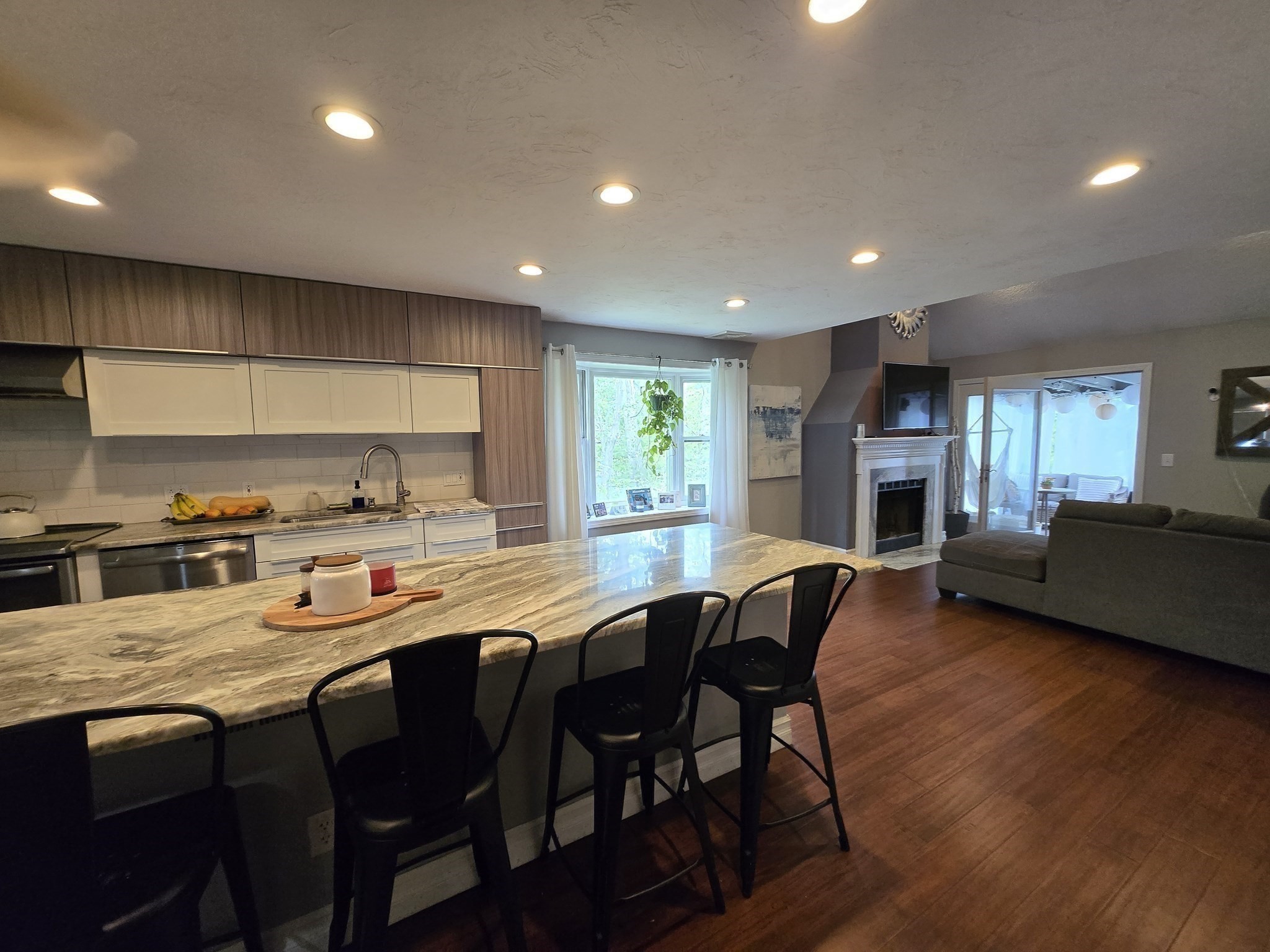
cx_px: 635
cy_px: 476
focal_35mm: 13
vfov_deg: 89.9
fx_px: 477
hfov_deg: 106.2
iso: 125
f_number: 2.2
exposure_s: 1/60
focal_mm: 1.7
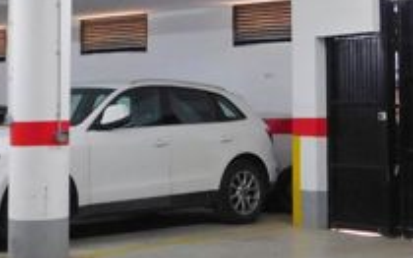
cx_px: 221
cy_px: 40
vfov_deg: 15.8
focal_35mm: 82
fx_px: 922
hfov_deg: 25.2
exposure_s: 1/10
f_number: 3
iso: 400
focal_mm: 4
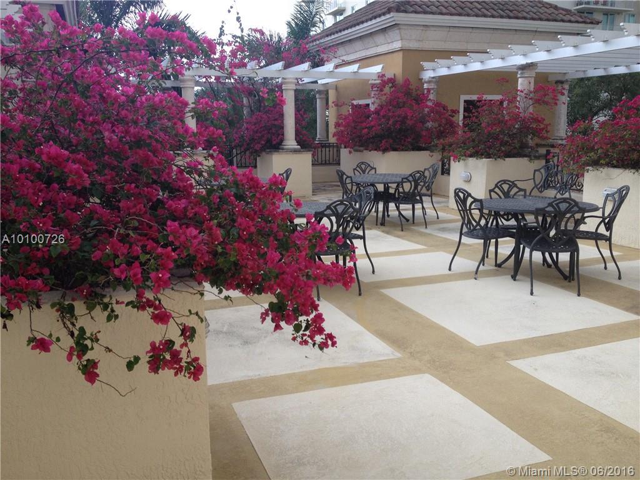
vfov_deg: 40.7
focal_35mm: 35
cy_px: 240
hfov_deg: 52.6
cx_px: 320
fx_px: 647
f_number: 2.4
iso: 64
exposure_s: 1/120
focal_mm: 4.28
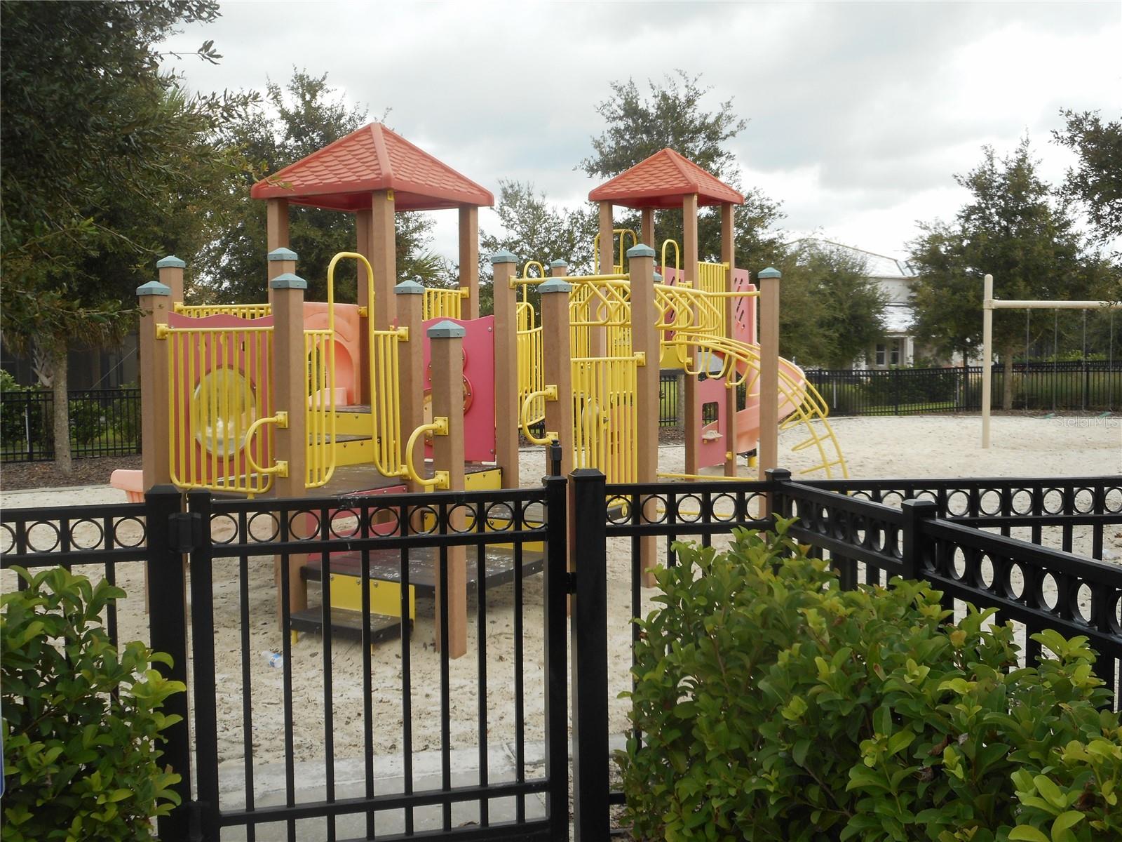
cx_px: 561
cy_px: 421
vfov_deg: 36.8
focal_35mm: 39
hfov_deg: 47.9
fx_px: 1264
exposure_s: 1/160
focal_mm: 6.9
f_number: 4.5
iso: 80
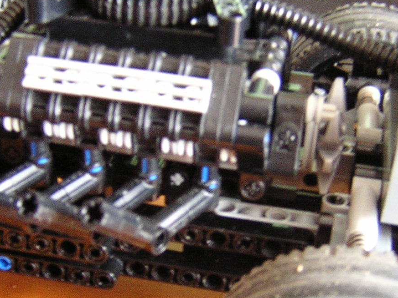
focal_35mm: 66
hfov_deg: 29.4
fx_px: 759
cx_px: 209
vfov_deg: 22.3
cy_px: 151
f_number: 2.6
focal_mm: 4.7
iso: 400
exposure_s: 1/1.5
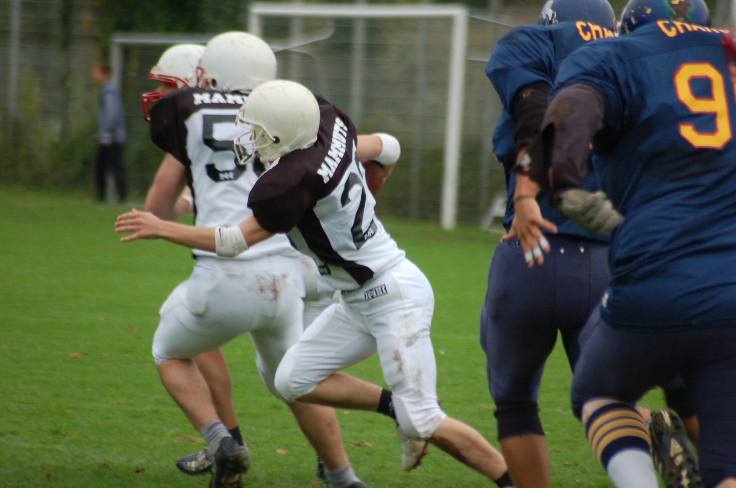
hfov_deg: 4.6
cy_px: 244
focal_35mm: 450
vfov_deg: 3.0
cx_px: 368
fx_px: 9183
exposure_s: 1/320
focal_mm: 300
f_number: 5.6
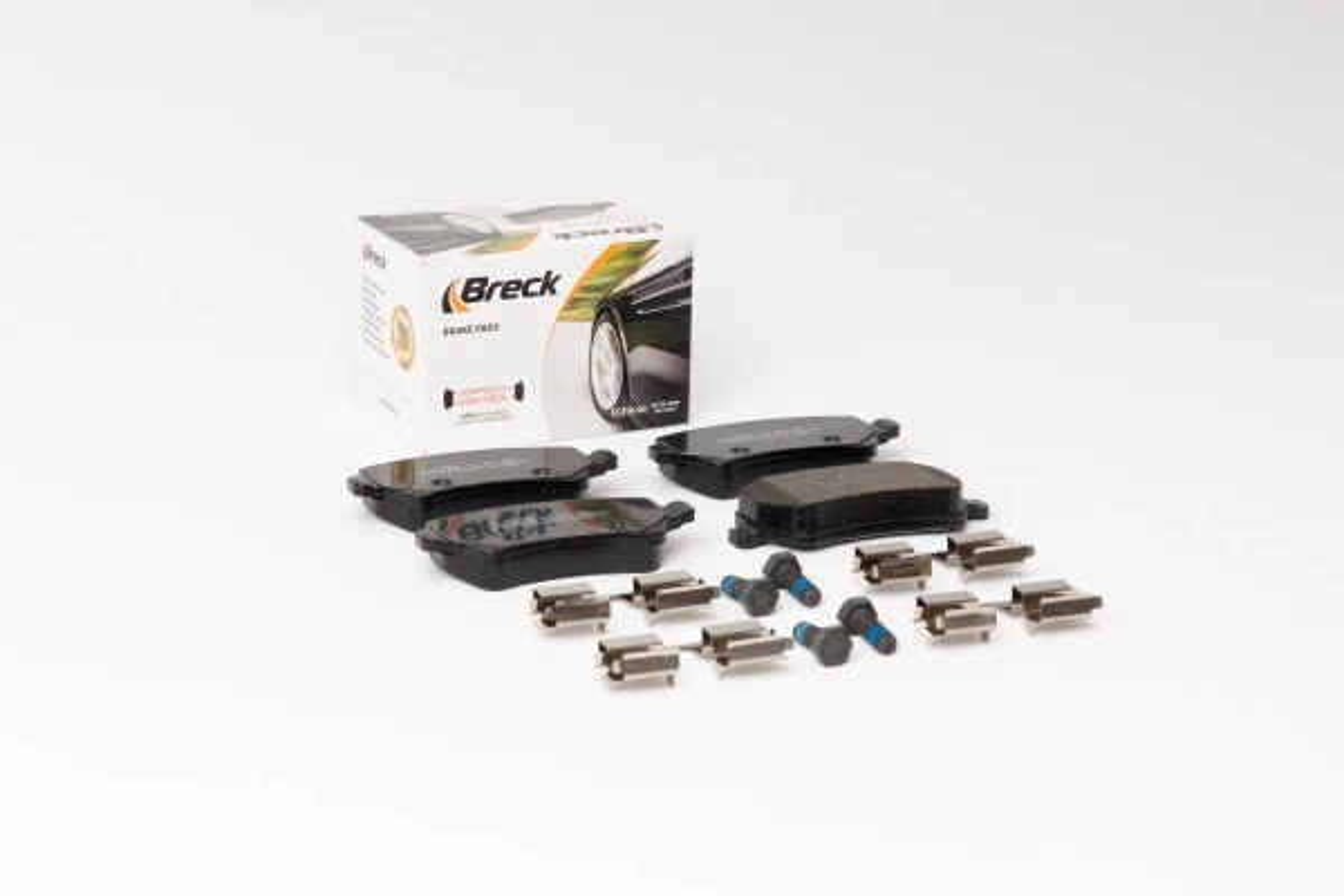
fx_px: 3360
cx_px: 672
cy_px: 448
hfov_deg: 22.6
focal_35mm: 90
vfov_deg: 15.2
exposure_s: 1/200
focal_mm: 60
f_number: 13
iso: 100
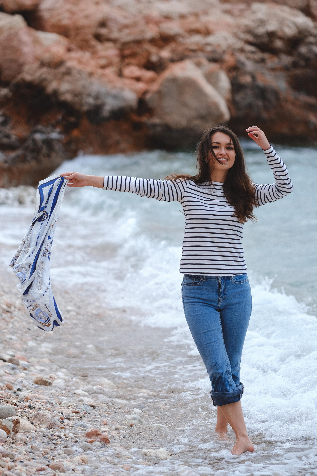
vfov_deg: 15.2
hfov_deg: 10.2
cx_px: 158
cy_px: 238
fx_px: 1783
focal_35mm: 135
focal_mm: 90
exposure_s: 1/1000
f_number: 2
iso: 160
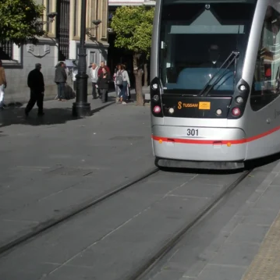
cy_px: 78
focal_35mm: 68
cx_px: 267
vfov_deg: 25.1
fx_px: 622
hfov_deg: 24.4
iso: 64
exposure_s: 1/1253
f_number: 3.5
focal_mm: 6.3
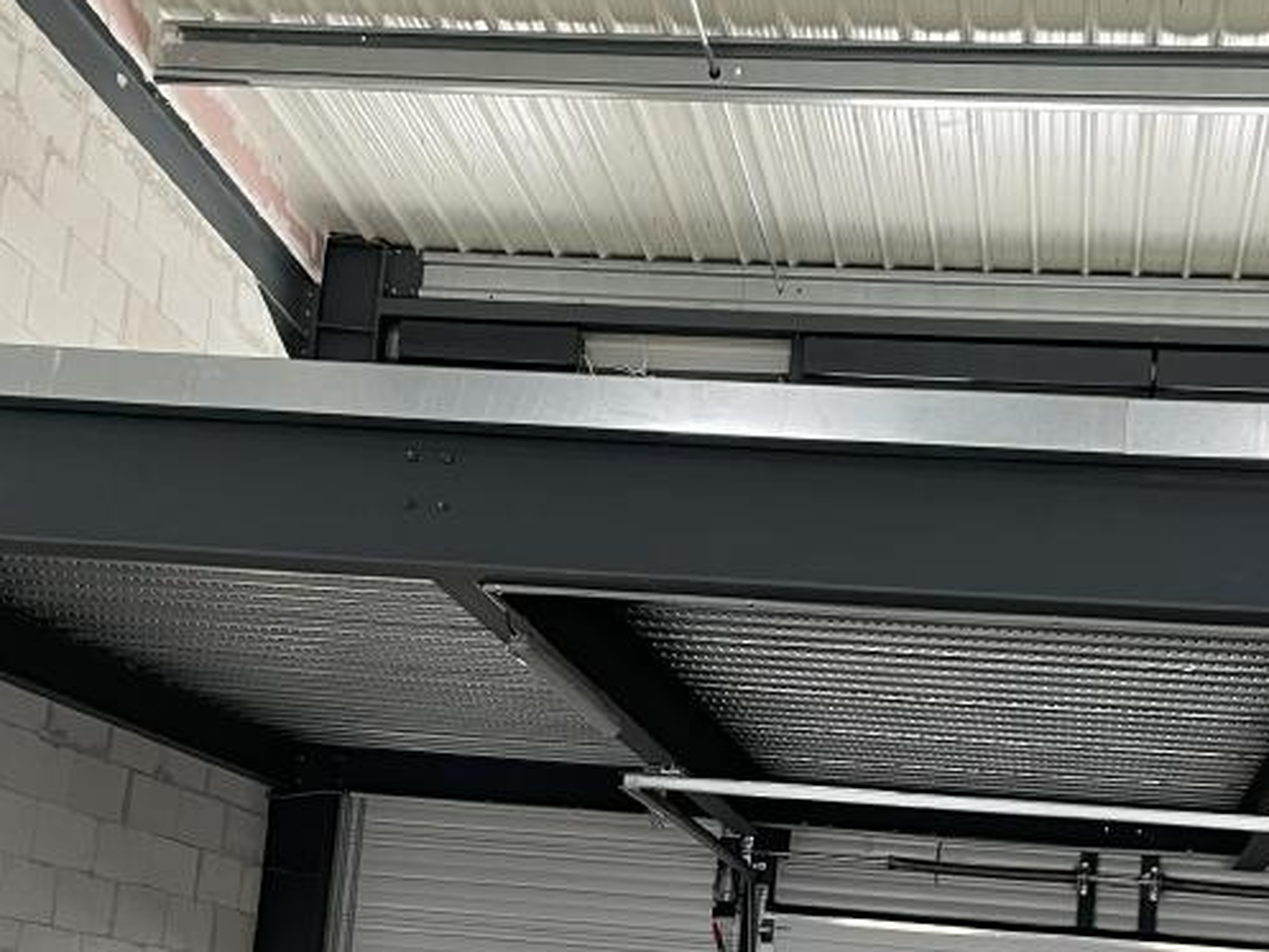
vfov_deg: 21.6
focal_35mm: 67
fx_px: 2457
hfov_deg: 28.9
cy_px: 789
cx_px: 689
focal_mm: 4.2
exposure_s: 1/98
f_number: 1.6
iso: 125
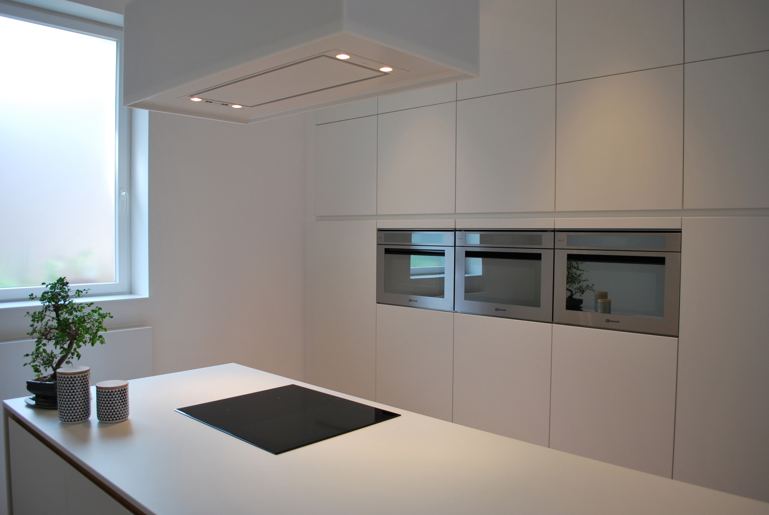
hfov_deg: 67.3
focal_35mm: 27
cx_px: 384
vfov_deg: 48.1
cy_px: 258
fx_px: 577
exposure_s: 1/80
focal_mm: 18
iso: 200
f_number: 4.5
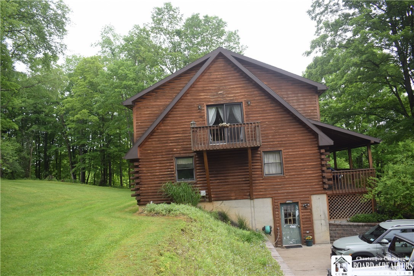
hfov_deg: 61.9
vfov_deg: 43.6
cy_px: 138
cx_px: 207
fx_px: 345
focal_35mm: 30
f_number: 5
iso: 400
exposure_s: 1/100
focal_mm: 20
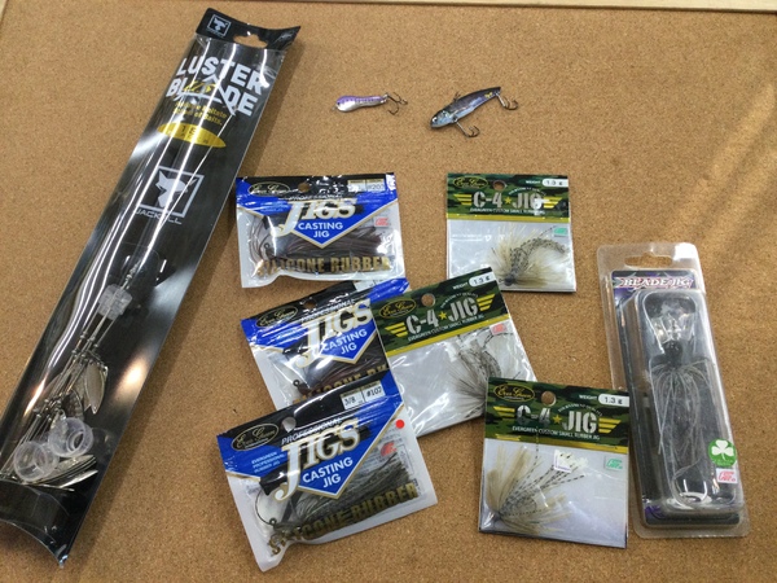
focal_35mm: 31
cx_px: 388
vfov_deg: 45.4
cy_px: 292
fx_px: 696
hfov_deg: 58.4
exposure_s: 1/30
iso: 40
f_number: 2.4
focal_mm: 3.3
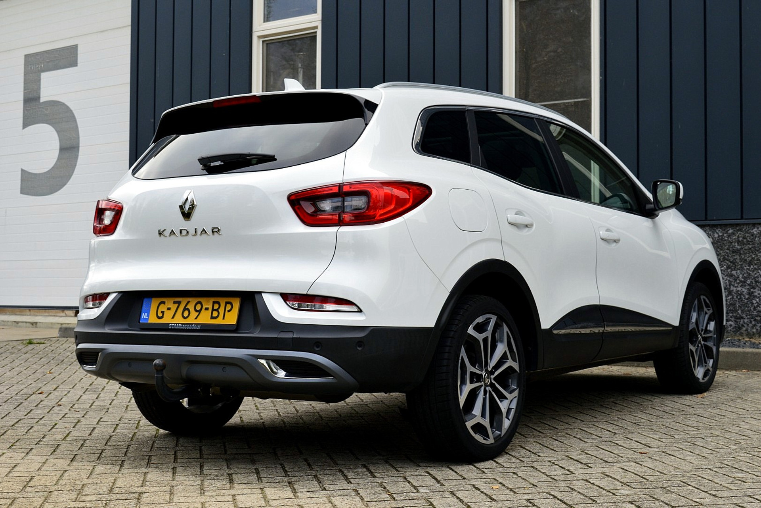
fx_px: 1110
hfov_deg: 37.9
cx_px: 380
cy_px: 254
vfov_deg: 25.8
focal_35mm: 52
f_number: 9
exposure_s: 1/100
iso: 400
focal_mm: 35
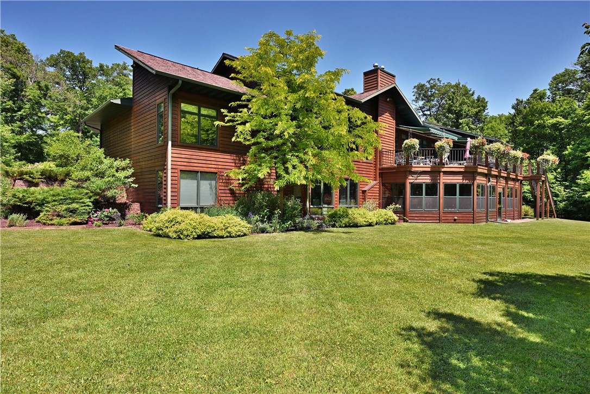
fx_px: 328
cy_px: 197
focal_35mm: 20
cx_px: 295
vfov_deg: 61.9
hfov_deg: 84.0
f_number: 5.6
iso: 250
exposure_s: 1/640
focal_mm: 20
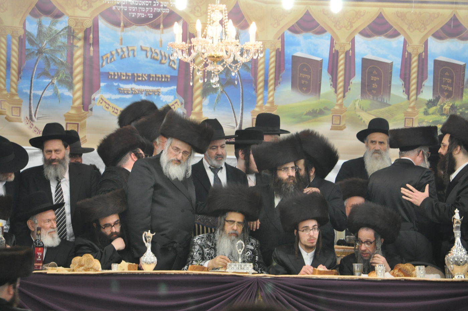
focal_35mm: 292
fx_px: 3797
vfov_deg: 4.7
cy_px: 156
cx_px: 234
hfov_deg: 7.1
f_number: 5.6
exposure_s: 1/60
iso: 1600
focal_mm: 195
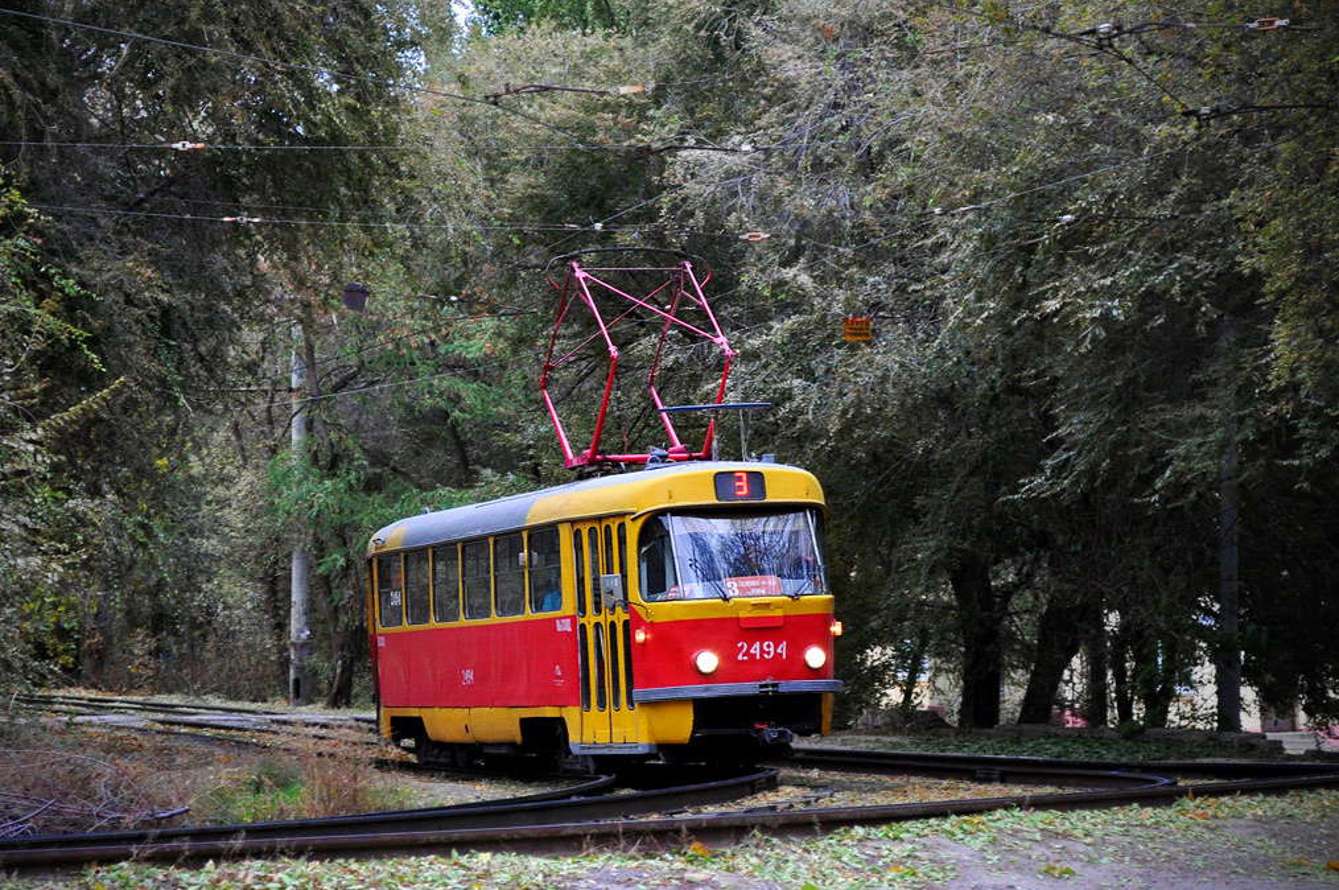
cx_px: 634
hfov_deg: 20.9
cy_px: 438
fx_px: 3626
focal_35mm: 98
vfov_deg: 14.0
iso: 800
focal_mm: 55
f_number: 5.6
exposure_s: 1/125
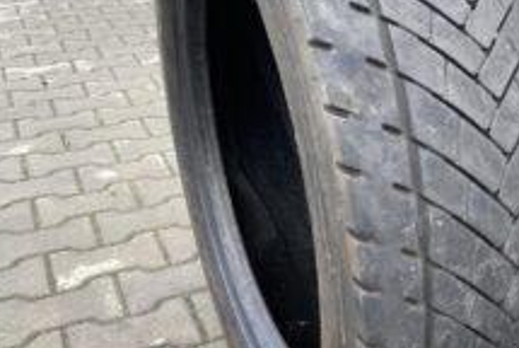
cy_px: 149
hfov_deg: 33.8
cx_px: 514
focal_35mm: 54
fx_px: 780
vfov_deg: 25.1
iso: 32
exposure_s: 1/296
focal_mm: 4.25
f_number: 1.8
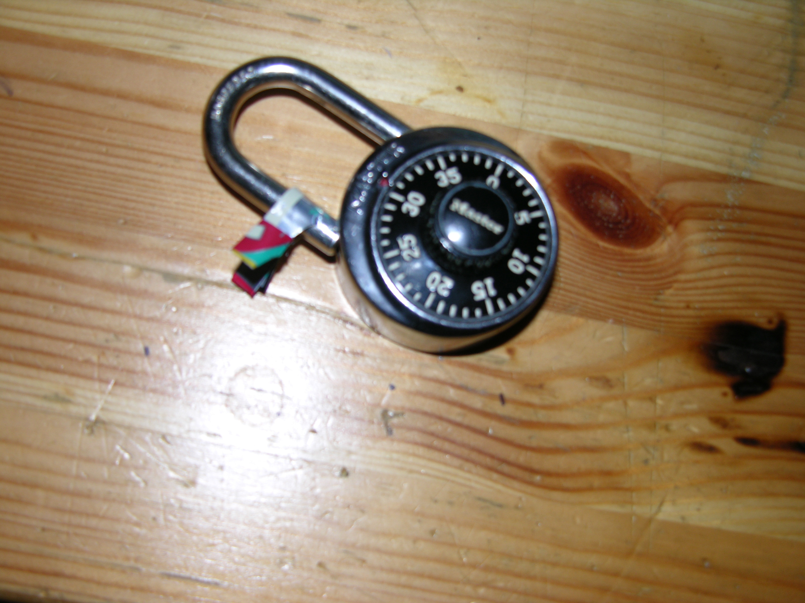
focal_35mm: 46
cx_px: 402
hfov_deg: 41.2
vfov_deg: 31.5
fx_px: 1070
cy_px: 302
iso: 50
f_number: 3
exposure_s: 1/60.1
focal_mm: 11.6
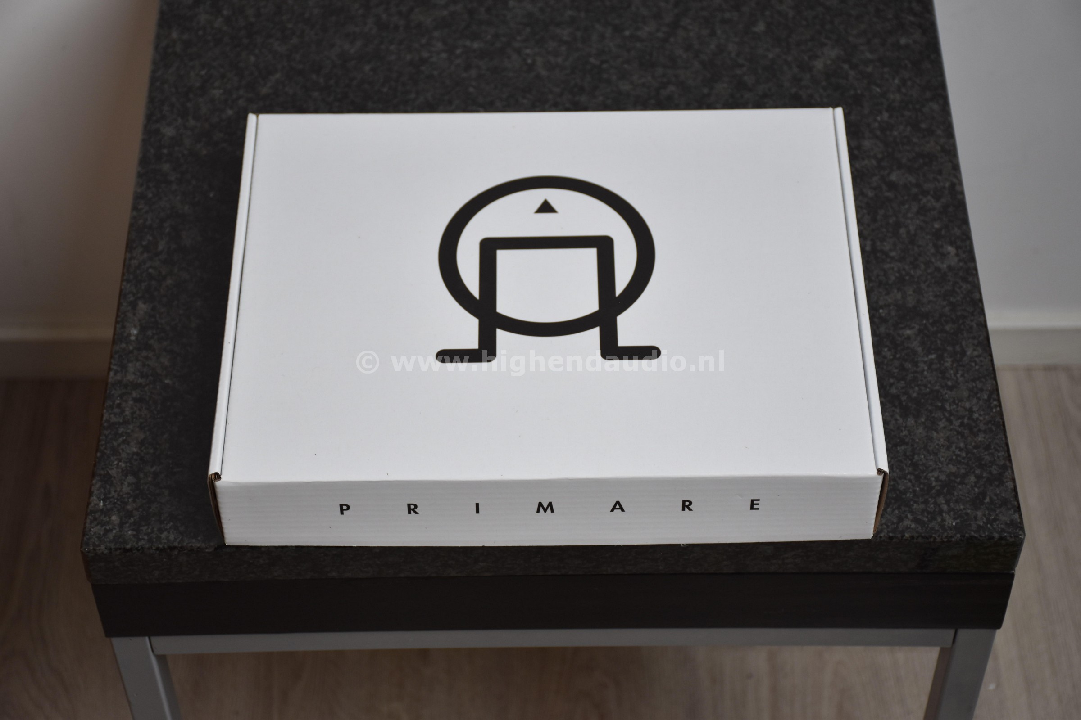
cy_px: 360
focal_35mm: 75
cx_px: 540
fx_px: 2252
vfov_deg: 18.2
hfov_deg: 27.0
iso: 400
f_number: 4.8
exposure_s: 1/80
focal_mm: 50
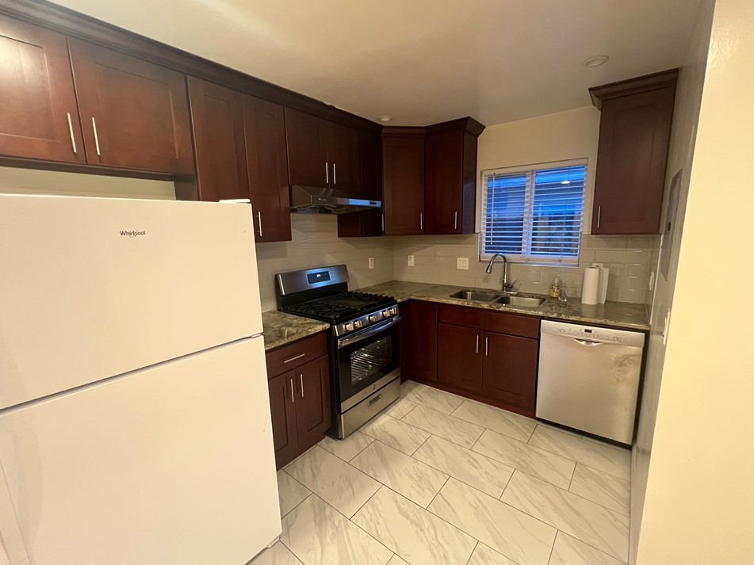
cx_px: 381
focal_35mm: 14
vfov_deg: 85.7
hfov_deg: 102.1
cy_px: 286
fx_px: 305
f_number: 1.8
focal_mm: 1.57
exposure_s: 1/60
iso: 640
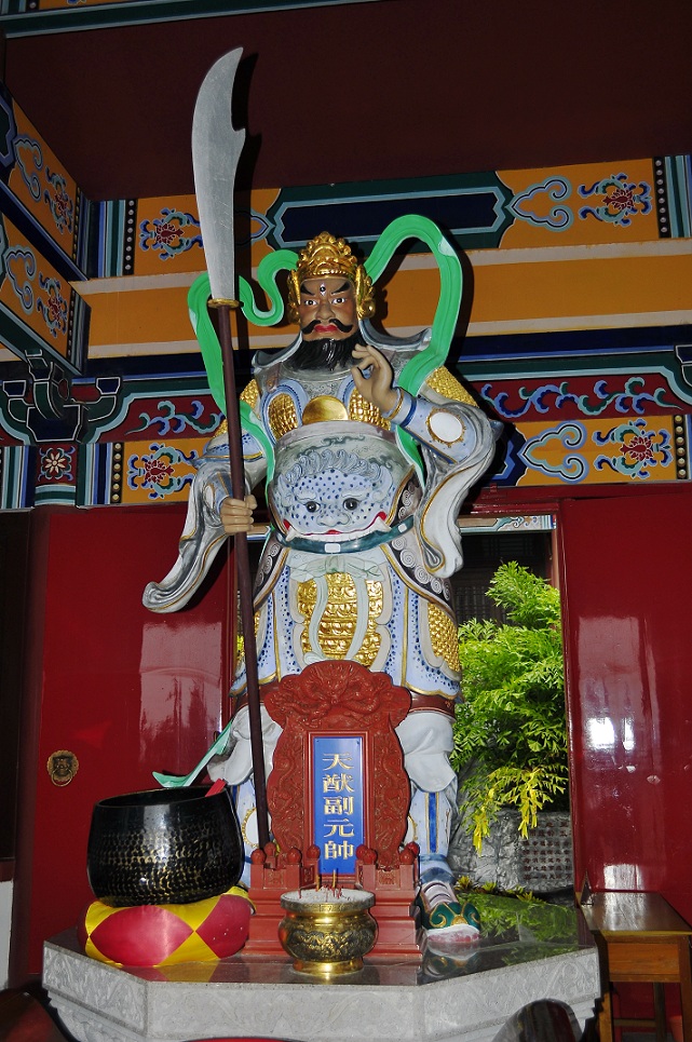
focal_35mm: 36
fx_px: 1041
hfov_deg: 36.8
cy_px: 521
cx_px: 346
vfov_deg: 53.2
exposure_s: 1/60
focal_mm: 24
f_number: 4
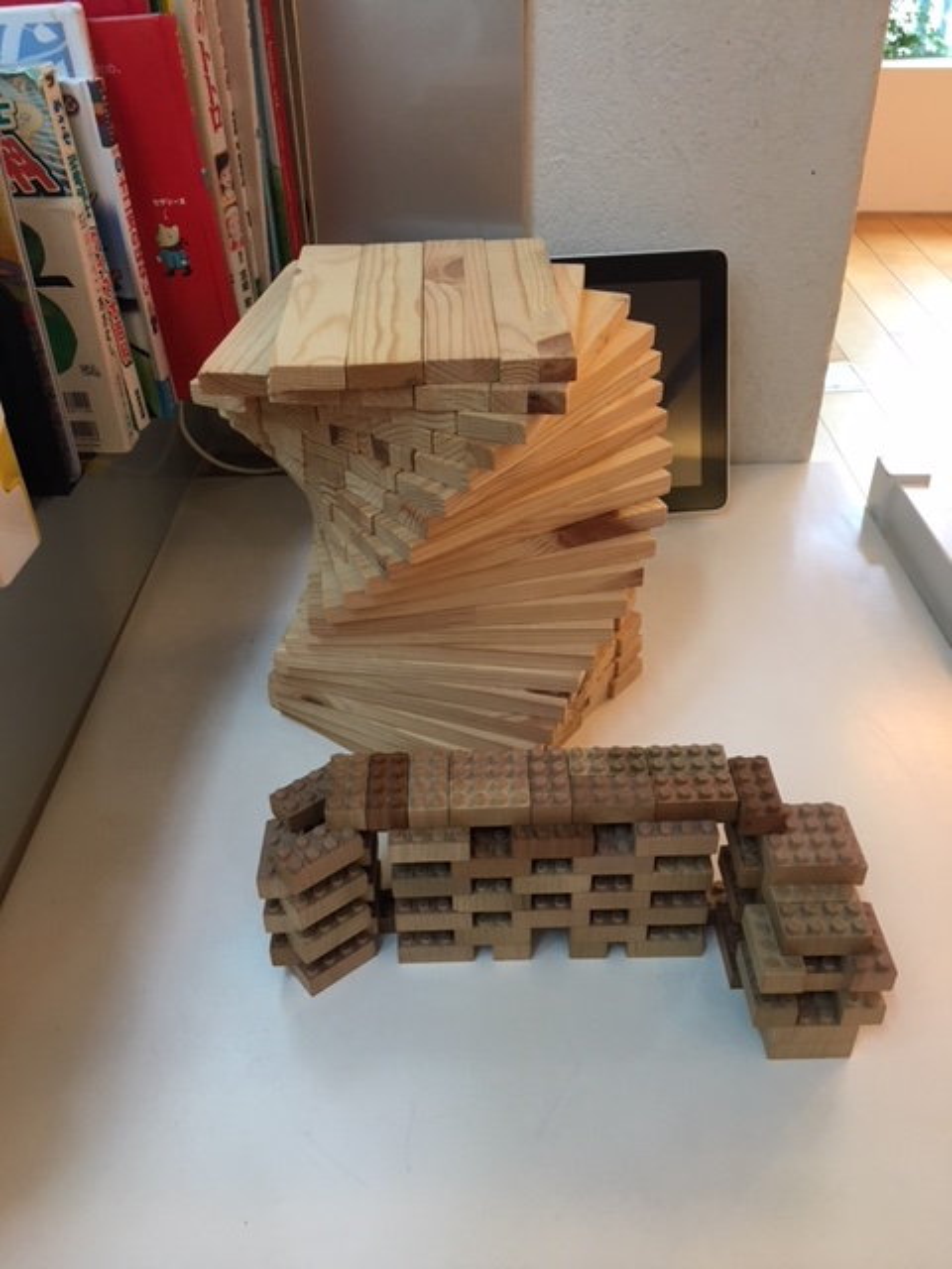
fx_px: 1063
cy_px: 634
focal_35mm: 29
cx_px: 476
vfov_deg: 61.7
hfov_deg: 48.2
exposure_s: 1/30
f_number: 2.2
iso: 100
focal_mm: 4.15
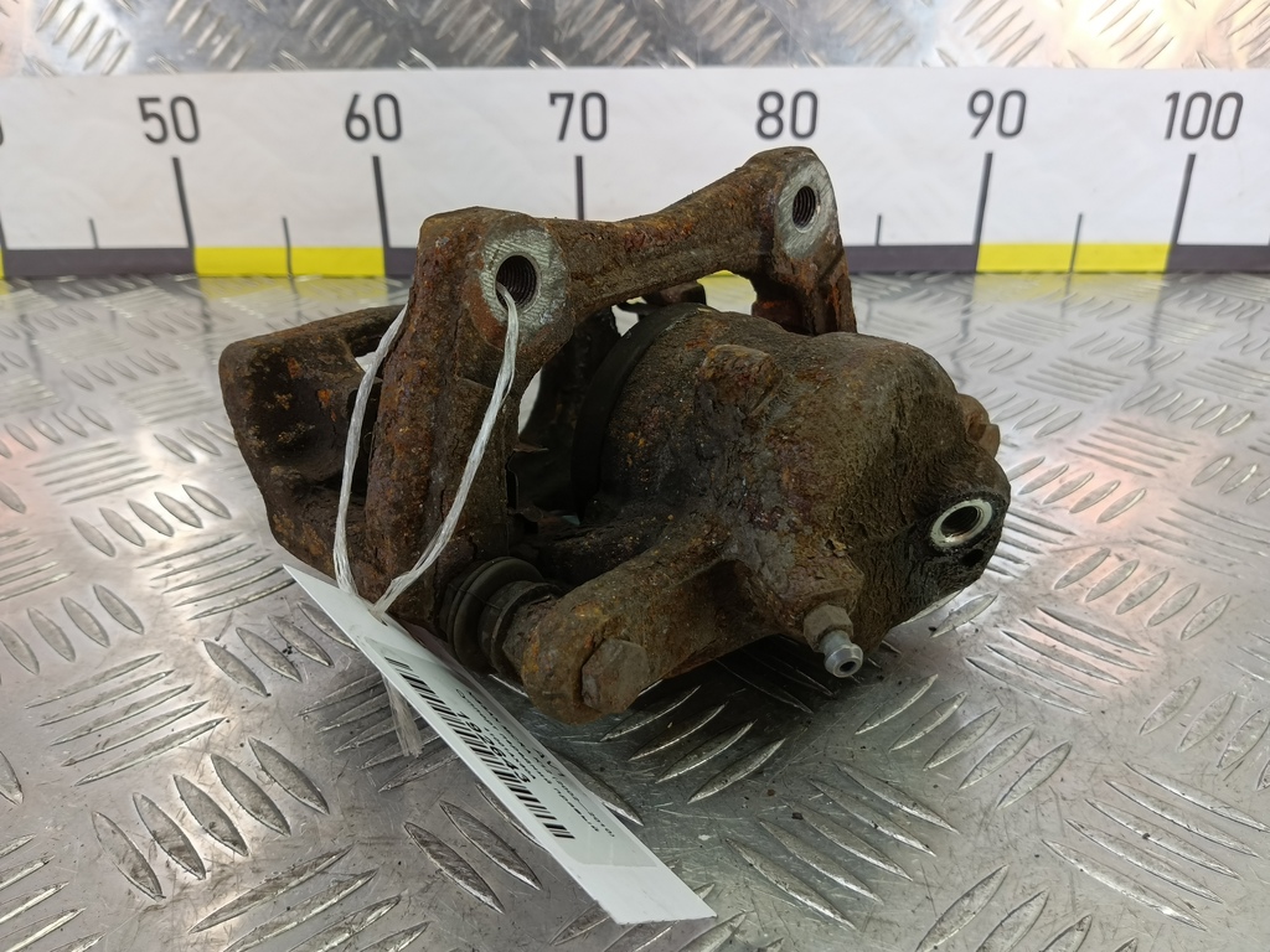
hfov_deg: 73.9
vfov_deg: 58.9
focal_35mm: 23
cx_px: 635
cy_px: 476
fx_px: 844
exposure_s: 1/50
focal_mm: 4.11
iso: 113
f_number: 1.6
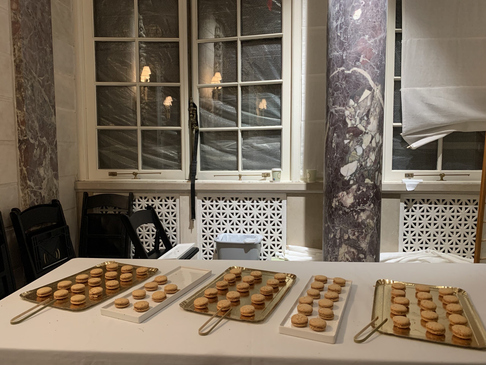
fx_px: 365
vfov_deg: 53.1
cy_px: 182
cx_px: 243
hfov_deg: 67.3
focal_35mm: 26
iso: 250
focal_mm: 4.25
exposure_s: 1/60
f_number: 1.8
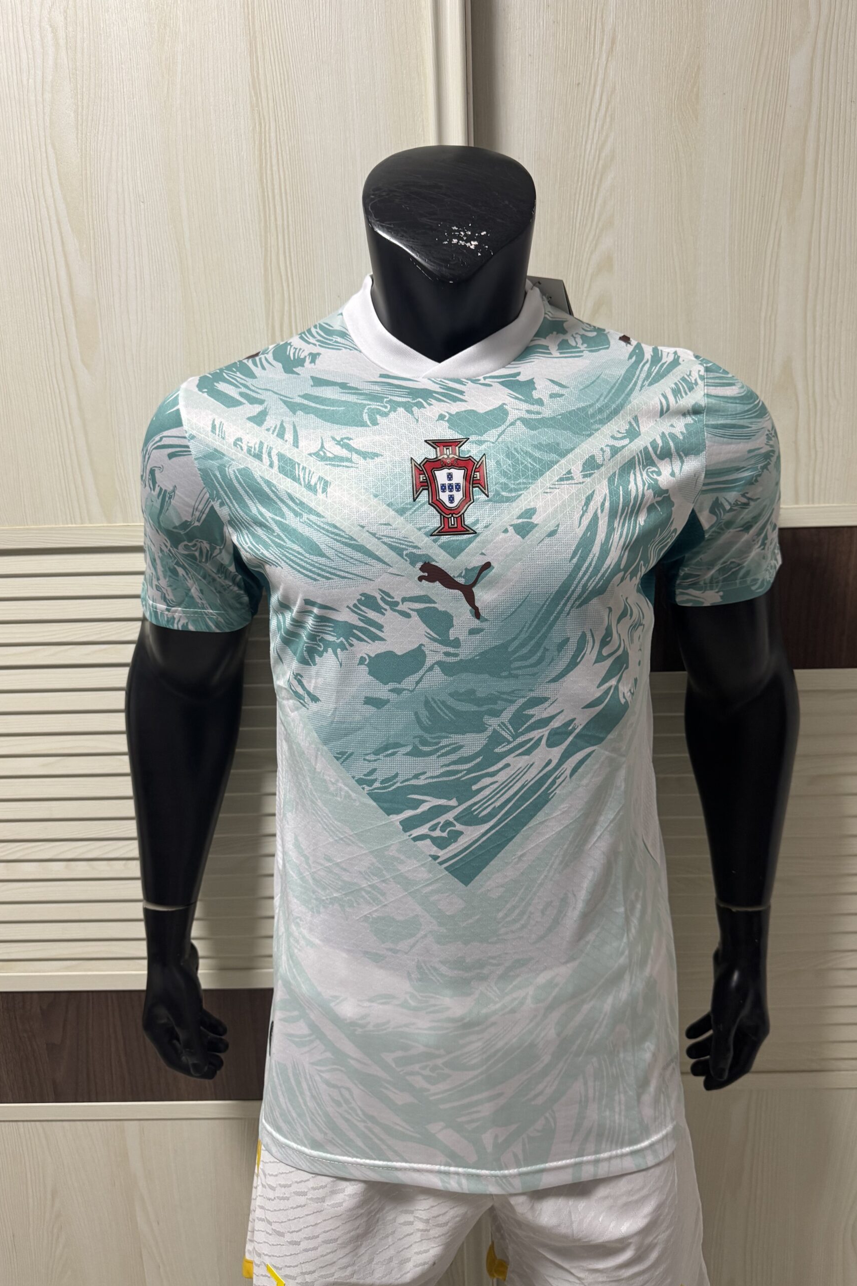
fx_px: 893
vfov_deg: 71.5
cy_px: 642
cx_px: 457
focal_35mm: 25
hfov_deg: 51.2
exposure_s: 1/73
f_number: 1.78
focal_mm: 6.76
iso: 200
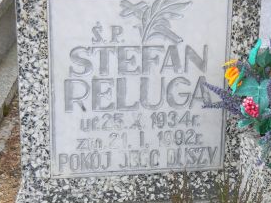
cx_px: 191
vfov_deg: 12.4
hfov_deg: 16.5
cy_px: 170
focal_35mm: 119
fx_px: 931
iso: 80
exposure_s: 1/190
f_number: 4.1
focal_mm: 8.3
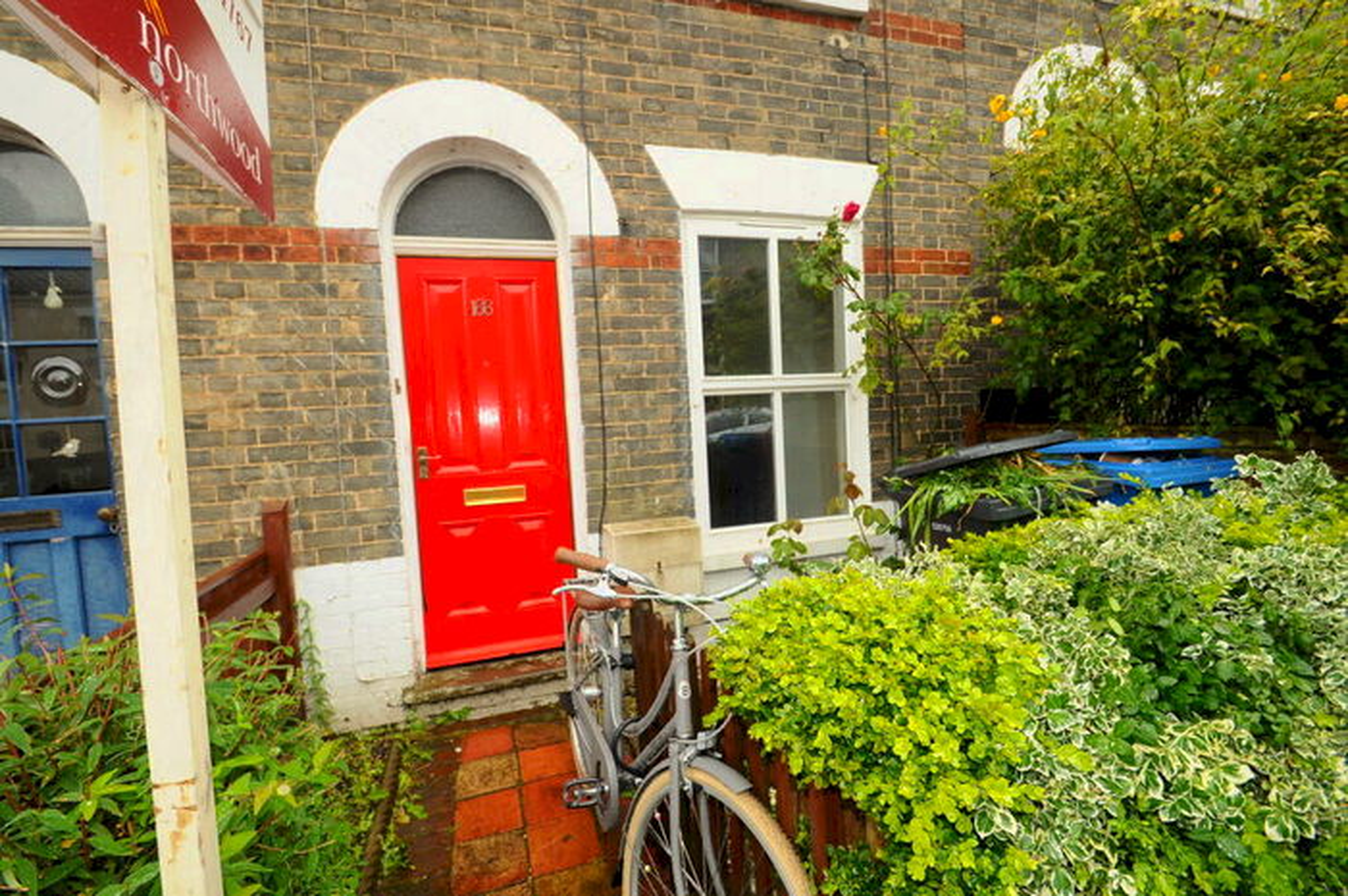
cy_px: 448
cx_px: 674
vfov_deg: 59.4
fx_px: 785
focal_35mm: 21
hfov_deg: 81.3
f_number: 8
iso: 800
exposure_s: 1/100
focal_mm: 14
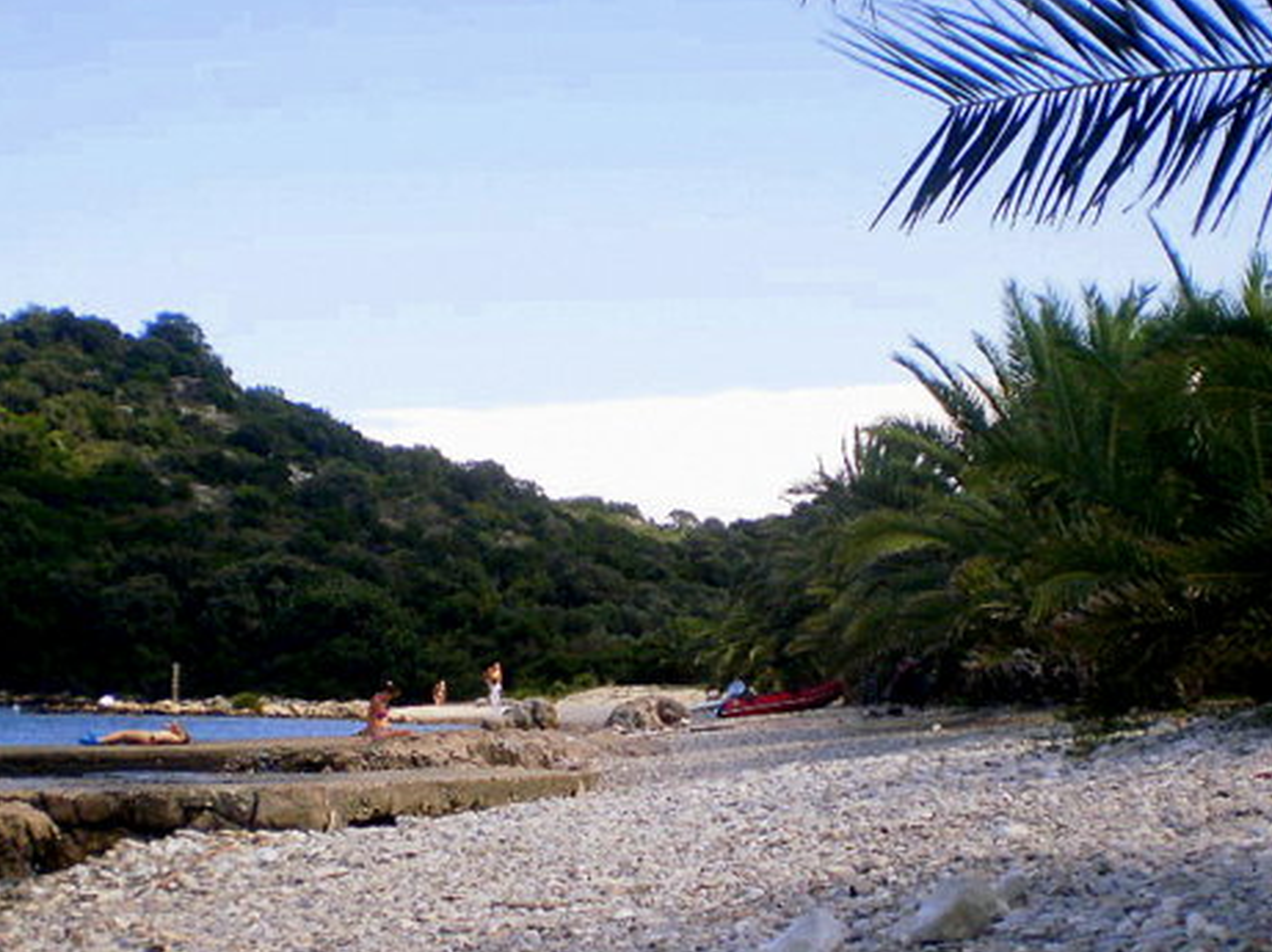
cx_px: 657
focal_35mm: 66
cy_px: 596
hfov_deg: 29.4
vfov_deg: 22.2
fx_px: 2423
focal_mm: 6.3
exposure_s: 1/1000
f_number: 3.1
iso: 100
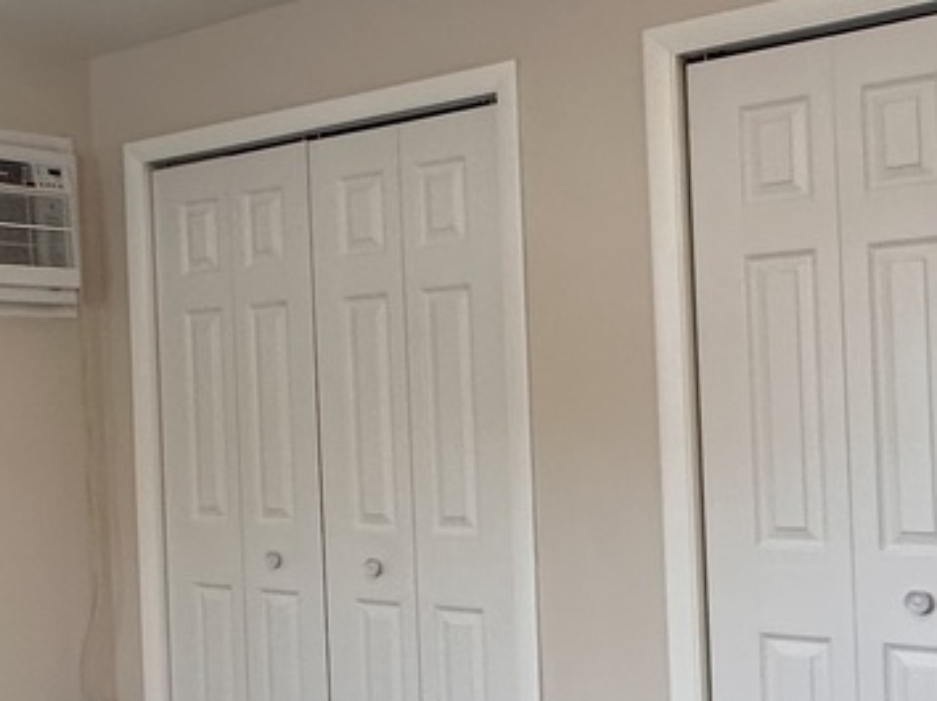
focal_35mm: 57
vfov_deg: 25.6
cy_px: 413
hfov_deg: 32.0
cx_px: 79
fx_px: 1542
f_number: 2.2
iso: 160
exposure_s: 1/60
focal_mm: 2.22
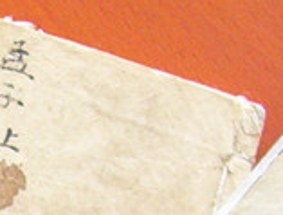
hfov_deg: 8.8
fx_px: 1797
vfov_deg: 6.5
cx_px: -115
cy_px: 486
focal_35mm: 219
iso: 200
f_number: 2.73
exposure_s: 1/41.5
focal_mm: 5.77
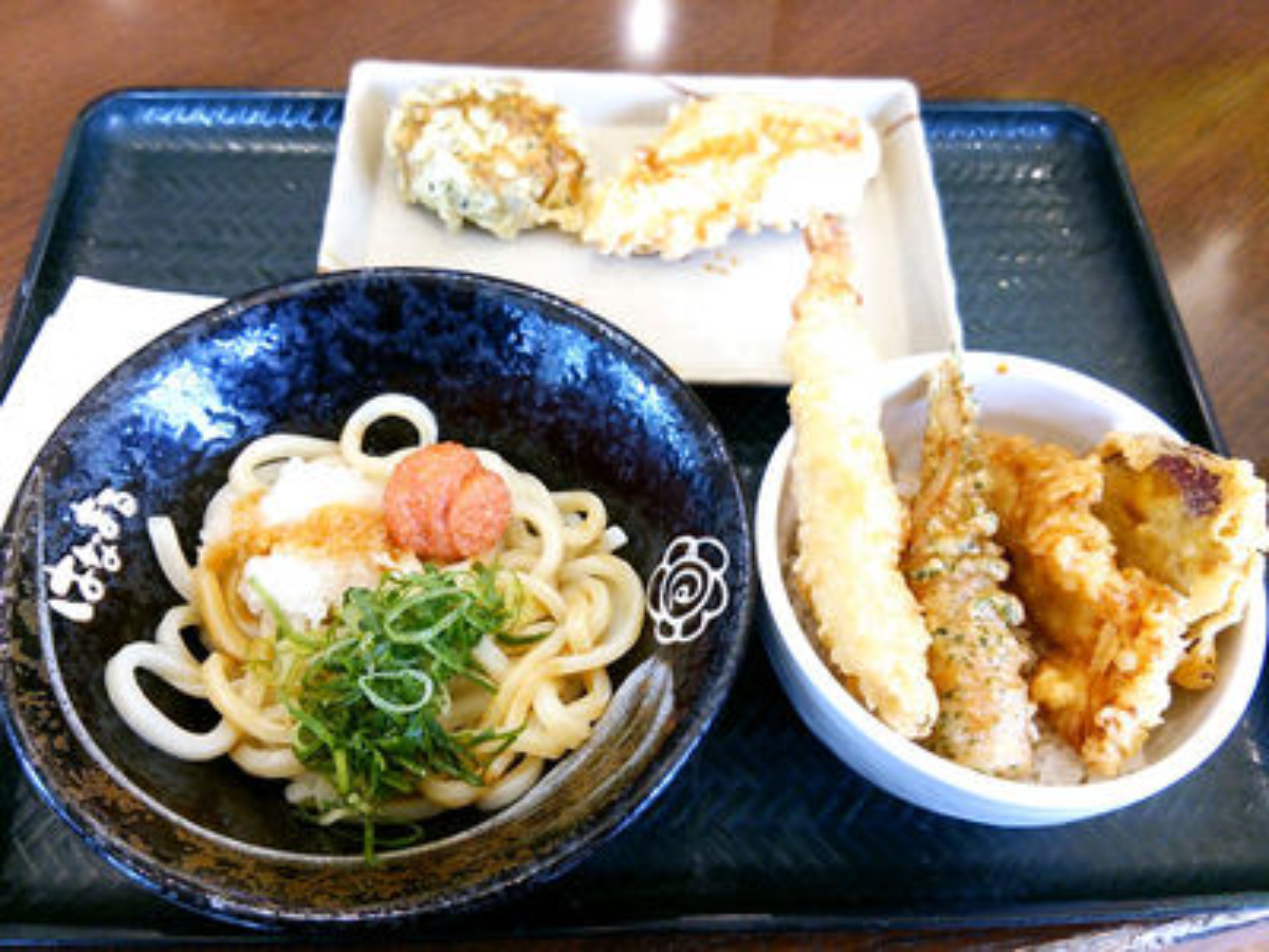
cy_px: 476
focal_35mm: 30
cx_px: 634
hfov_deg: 60.0
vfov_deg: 46.8
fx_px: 1100
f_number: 1.94
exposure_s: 1/44
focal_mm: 4.06
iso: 100
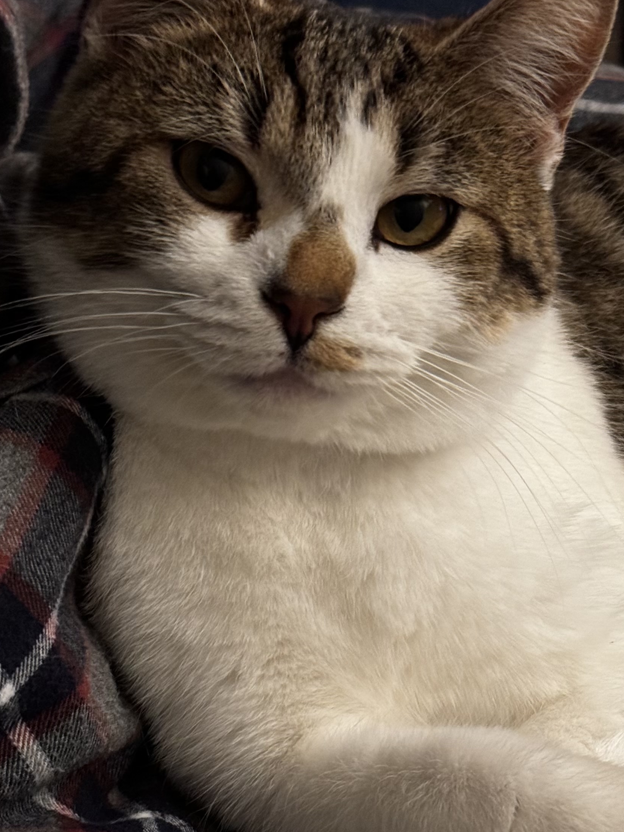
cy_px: 483
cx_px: 375
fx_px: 2115
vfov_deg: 22.2
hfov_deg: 16.8
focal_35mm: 88
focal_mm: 6.86
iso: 500
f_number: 1.78
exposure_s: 1/31
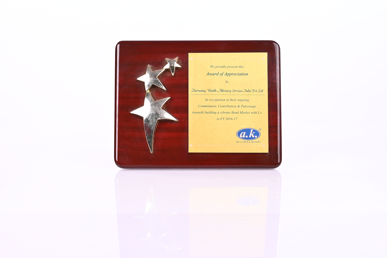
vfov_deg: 21.2
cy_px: 129
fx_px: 688
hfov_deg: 31.4
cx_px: 194
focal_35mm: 64
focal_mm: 64
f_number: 8
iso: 100
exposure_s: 1/125
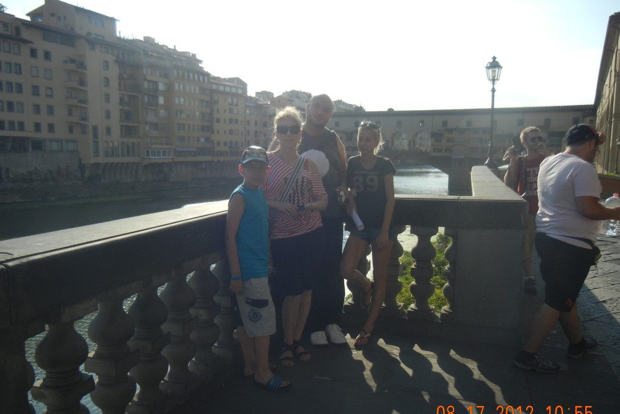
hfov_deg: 58.7
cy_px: 224
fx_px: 551
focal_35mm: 32
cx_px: 314
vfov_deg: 41.1
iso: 160
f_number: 7
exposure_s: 1/407
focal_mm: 5.4
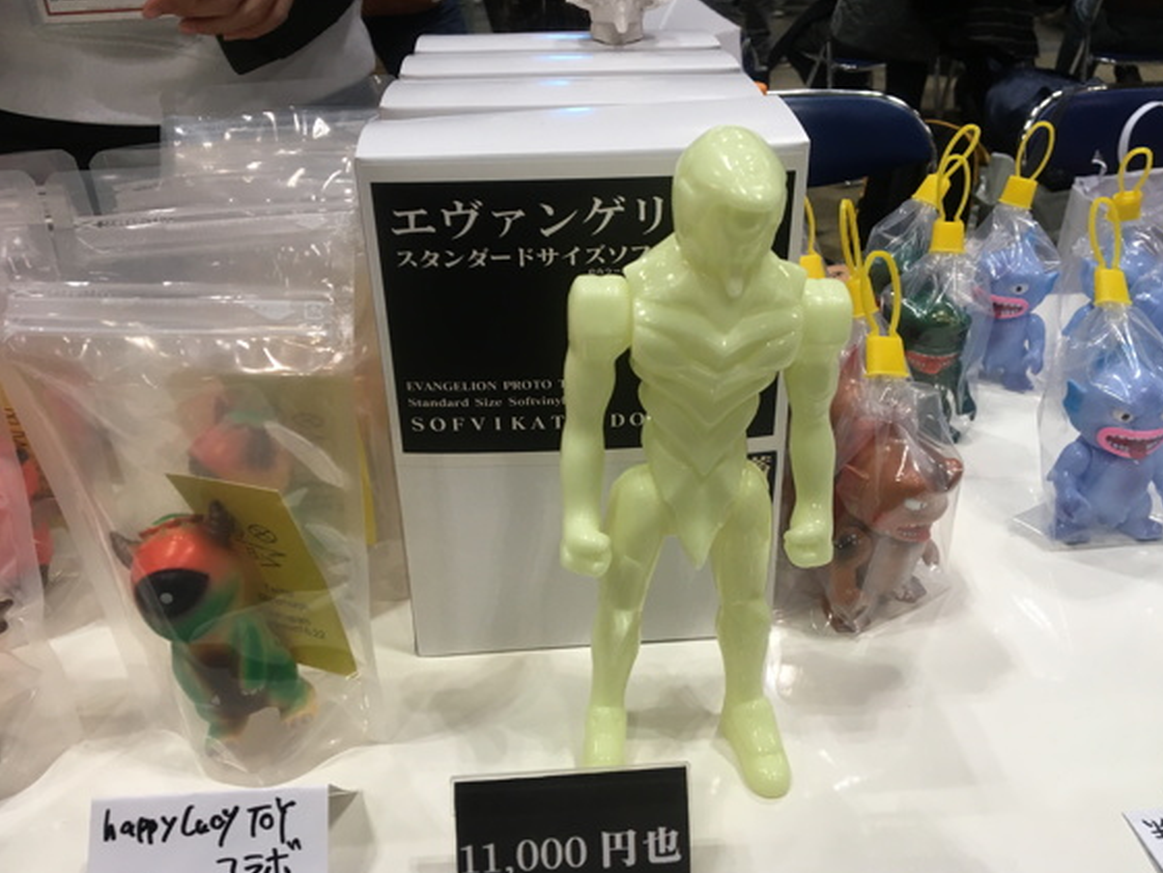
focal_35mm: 31
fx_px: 1042
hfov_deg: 58.3
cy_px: 442
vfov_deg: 45.5
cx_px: 618
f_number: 2.2
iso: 50
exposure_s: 1/33
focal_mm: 4.15
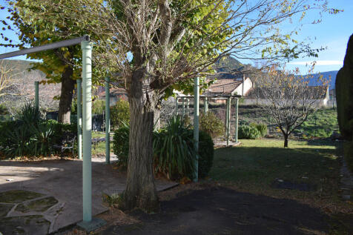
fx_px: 265
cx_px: 176
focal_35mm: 27
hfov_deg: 67.4
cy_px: 118
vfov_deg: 47.9
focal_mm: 18
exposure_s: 1/160
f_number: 6.3
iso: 100
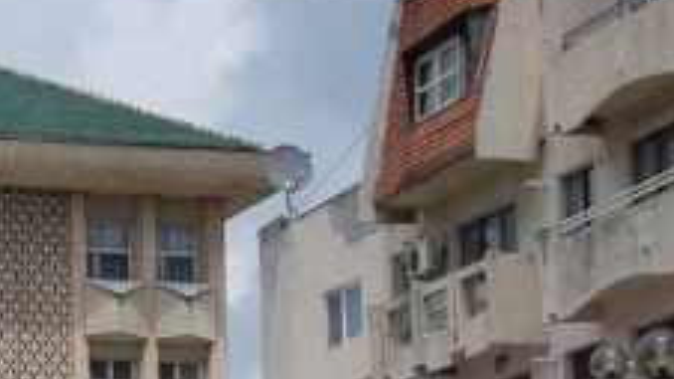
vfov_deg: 6.7
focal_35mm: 178
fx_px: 3180
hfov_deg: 11.8
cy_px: 564
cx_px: -173
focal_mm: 32
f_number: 8
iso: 100
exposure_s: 1/250
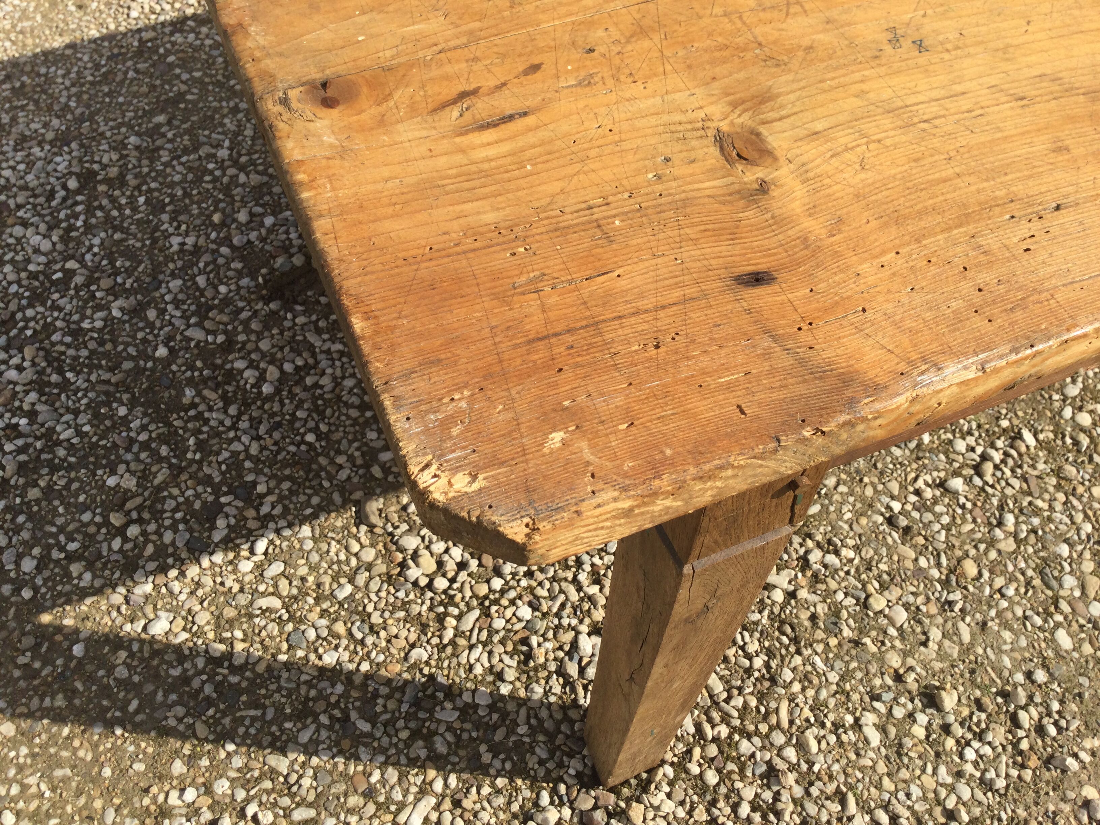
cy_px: 412
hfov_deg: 58.4
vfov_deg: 45.4
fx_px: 985
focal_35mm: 31
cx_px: 550
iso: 25
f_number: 2.4
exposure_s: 1/1058
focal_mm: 3.3
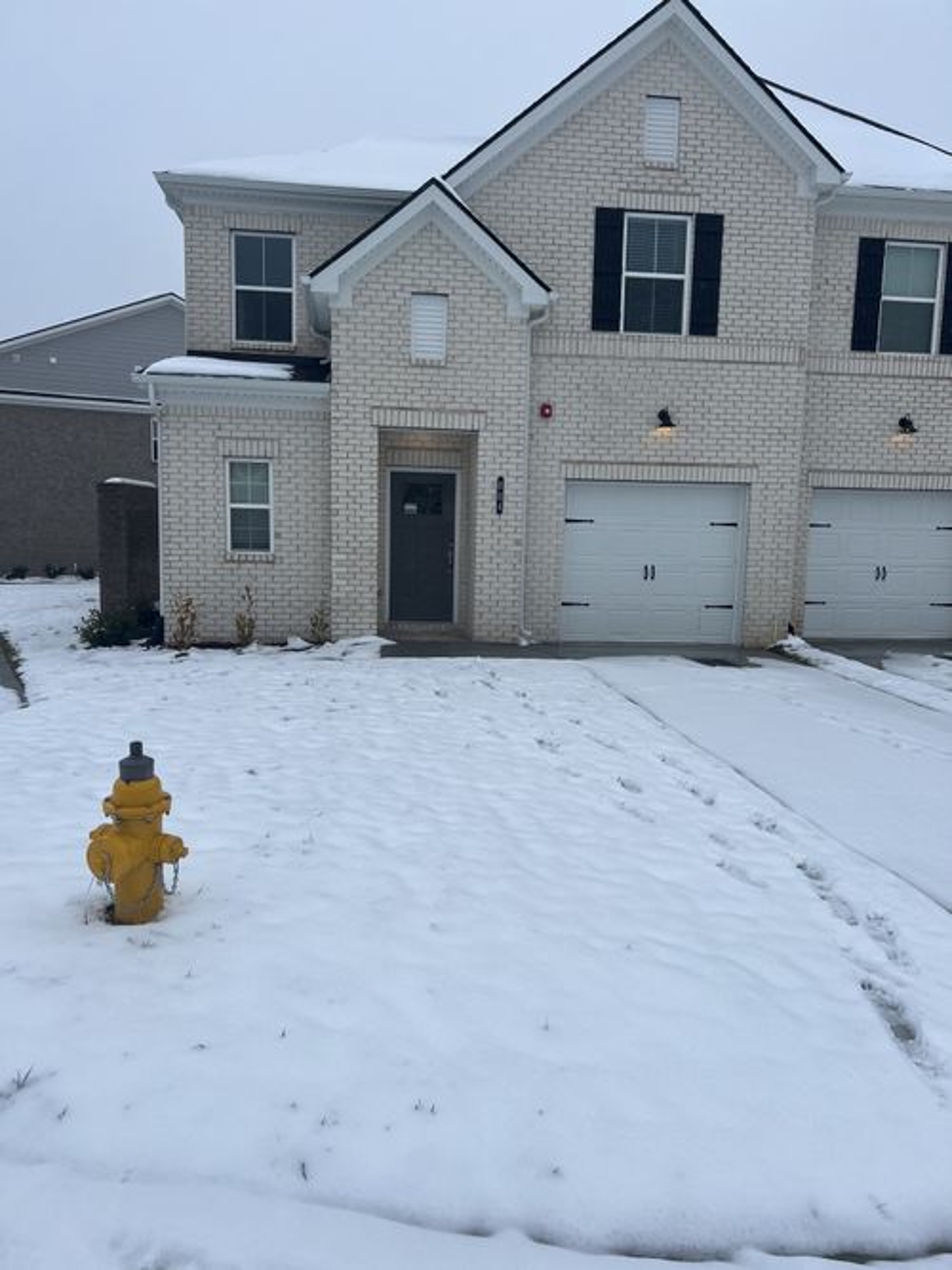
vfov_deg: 67.3
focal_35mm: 26
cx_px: 476
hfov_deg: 53.0
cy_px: 635
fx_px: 954
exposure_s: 1/1395
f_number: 1.5
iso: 50
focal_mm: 5.7
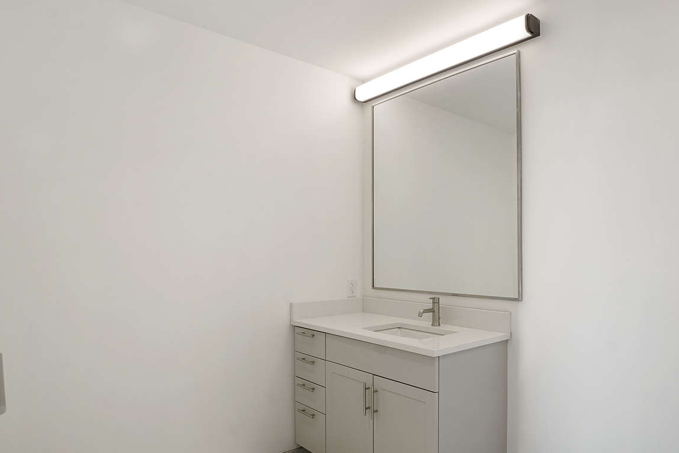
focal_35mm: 21
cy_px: 257
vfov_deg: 59.3
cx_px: 379
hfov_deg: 80.9
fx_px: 396
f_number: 11
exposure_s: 1/20
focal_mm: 10
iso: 500
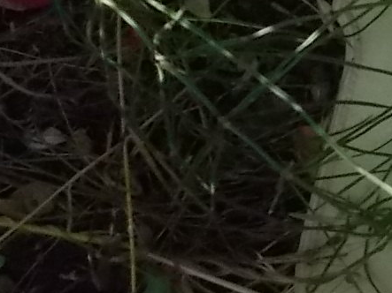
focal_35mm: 94
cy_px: 106
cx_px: 649
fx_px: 1064
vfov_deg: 15.7
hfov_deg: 17.8
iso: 400
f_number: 8
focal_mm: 4.6
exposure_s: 1/320
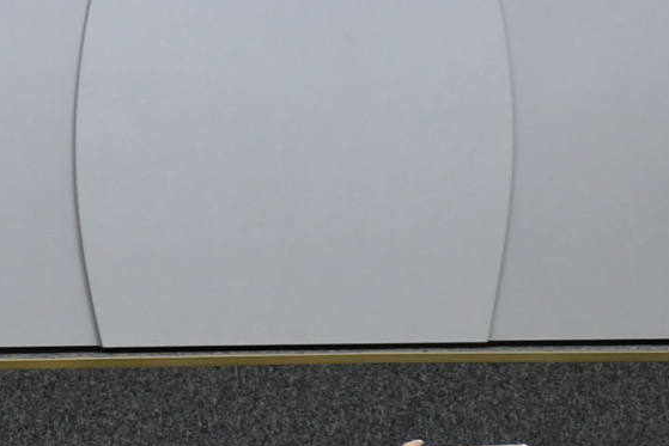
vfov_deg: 3.8
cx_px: -136
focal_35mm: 357
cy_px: -90
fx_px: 6636
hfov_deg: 5.7
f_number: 5.6
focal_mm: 52
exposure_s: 1/60
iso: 720
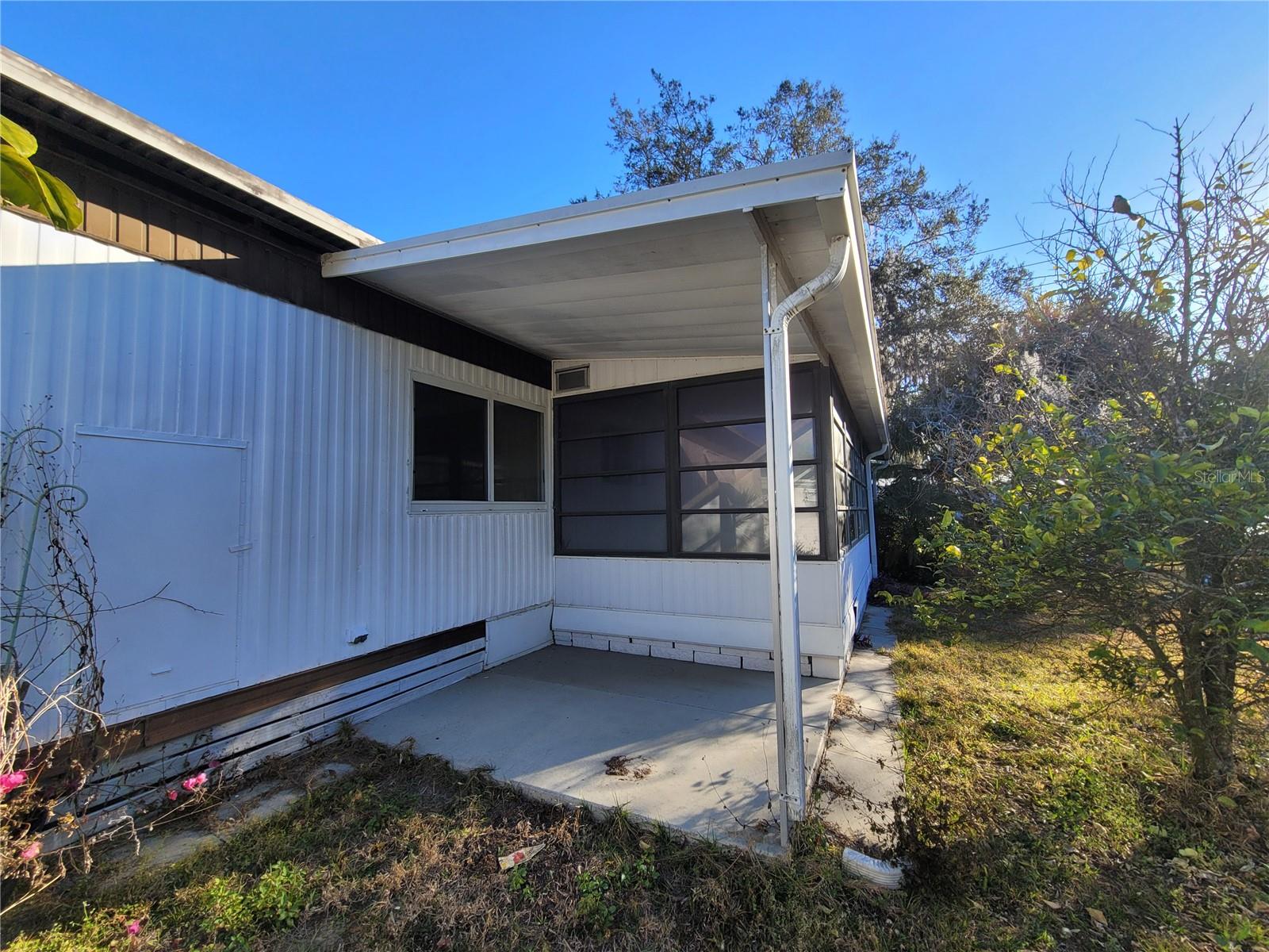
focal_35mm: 13
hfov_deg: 106.2
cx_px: 634
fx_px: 477
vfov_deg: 89.9
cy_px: 476
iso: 50
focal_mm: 2.2
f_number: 2.2
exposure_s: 1/598
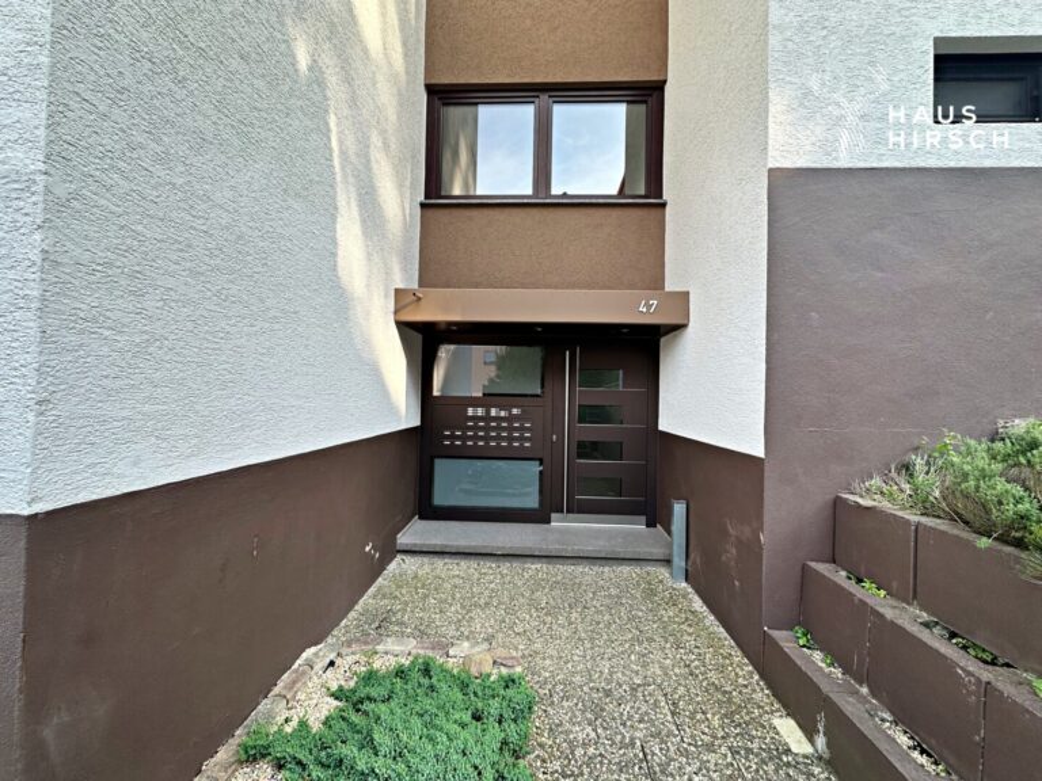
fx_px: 421
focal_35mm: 14
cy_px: 390
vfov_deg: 85.7
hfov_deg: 102.1
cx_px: 521
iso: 40
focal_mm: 2.22
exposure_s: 1/108
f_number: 2.2
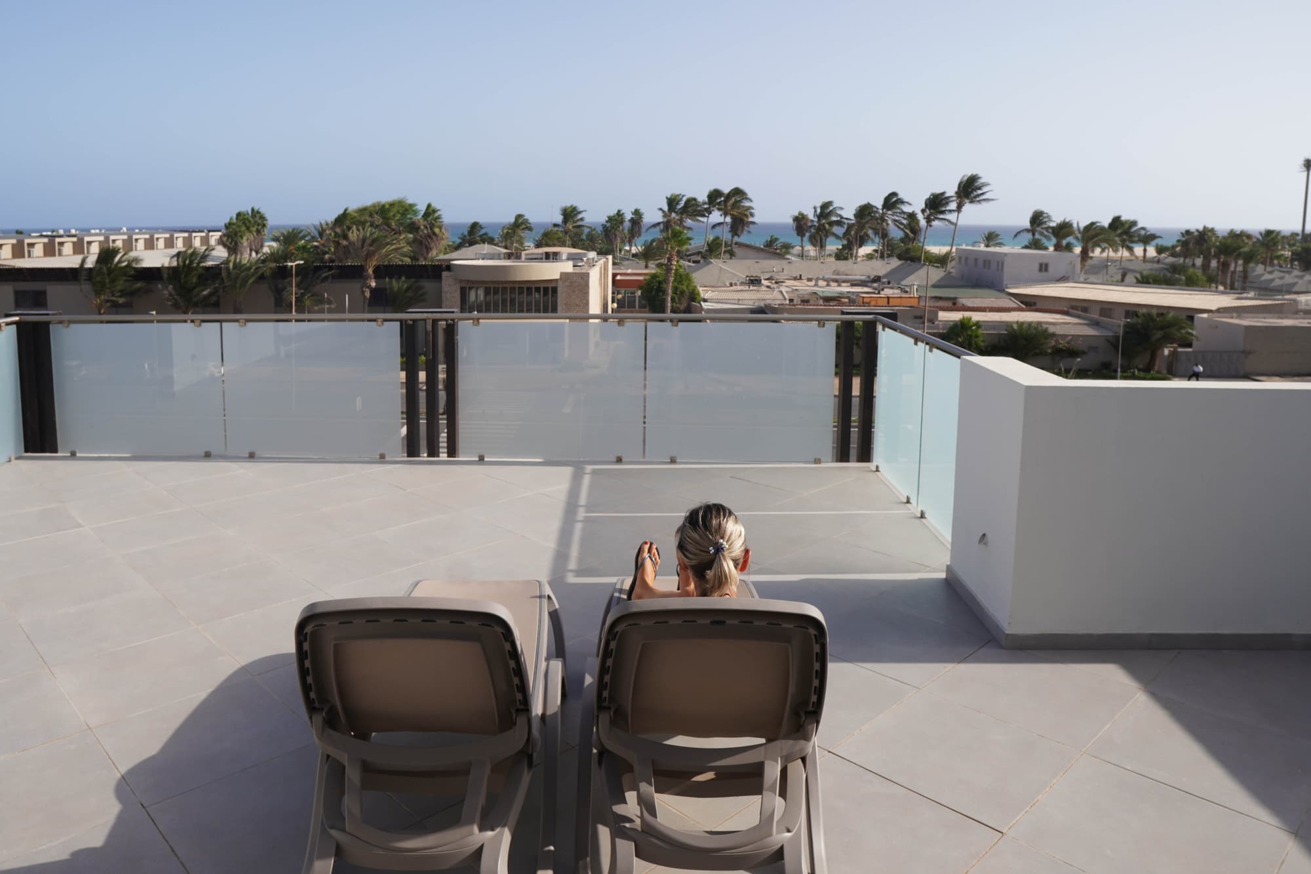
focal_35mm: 24
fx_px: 874
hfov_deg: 73.7
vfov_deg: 53.1
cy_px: 437
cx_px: 656
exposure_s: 1/200
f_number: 9
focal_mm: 16
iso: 100
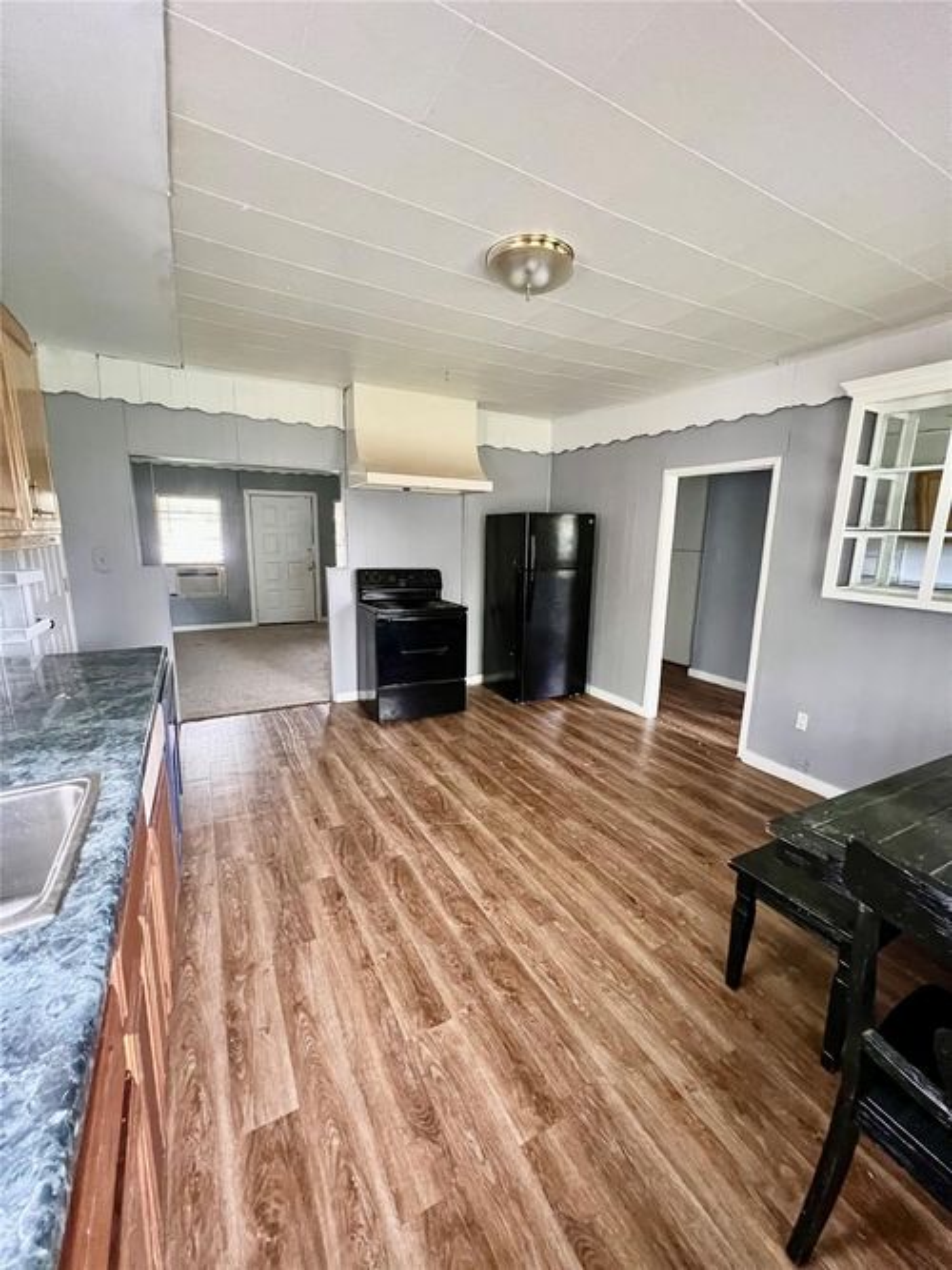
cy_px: 635
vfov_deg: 106.2
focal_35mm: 13
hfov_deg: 89.9
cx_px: 476
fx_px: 477
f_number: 1.8
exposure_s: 1/41
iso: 1000
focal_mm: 1.57
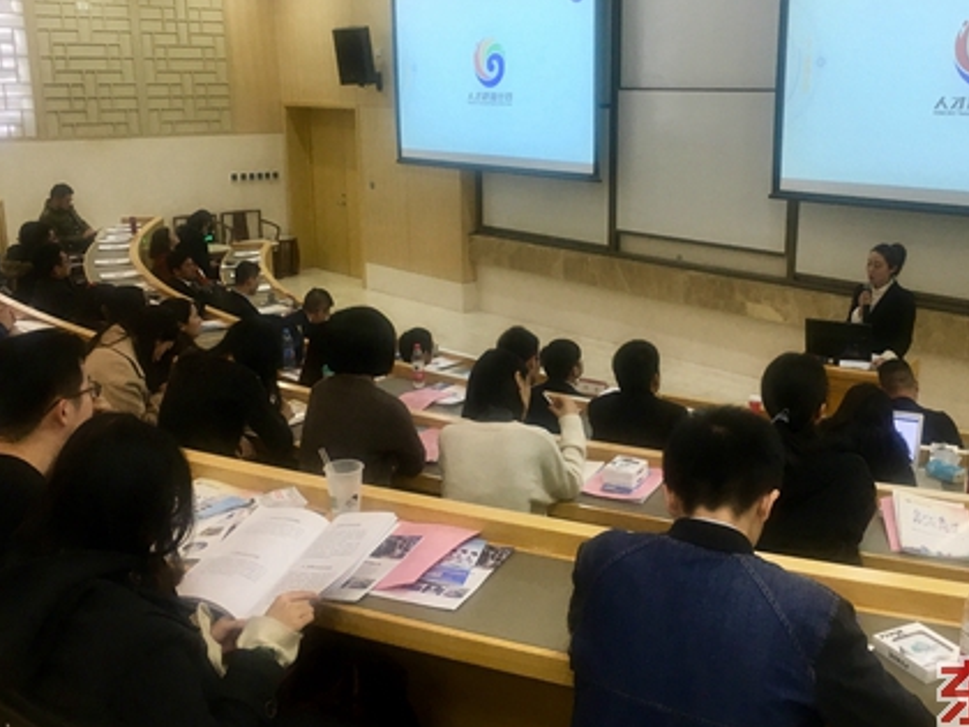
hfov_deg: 48.8
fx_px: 1064
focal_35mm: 38
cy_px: 329
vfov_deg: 37.7
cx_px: 556
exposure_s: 1/33
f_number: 2.2
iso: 32
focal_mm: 4.15
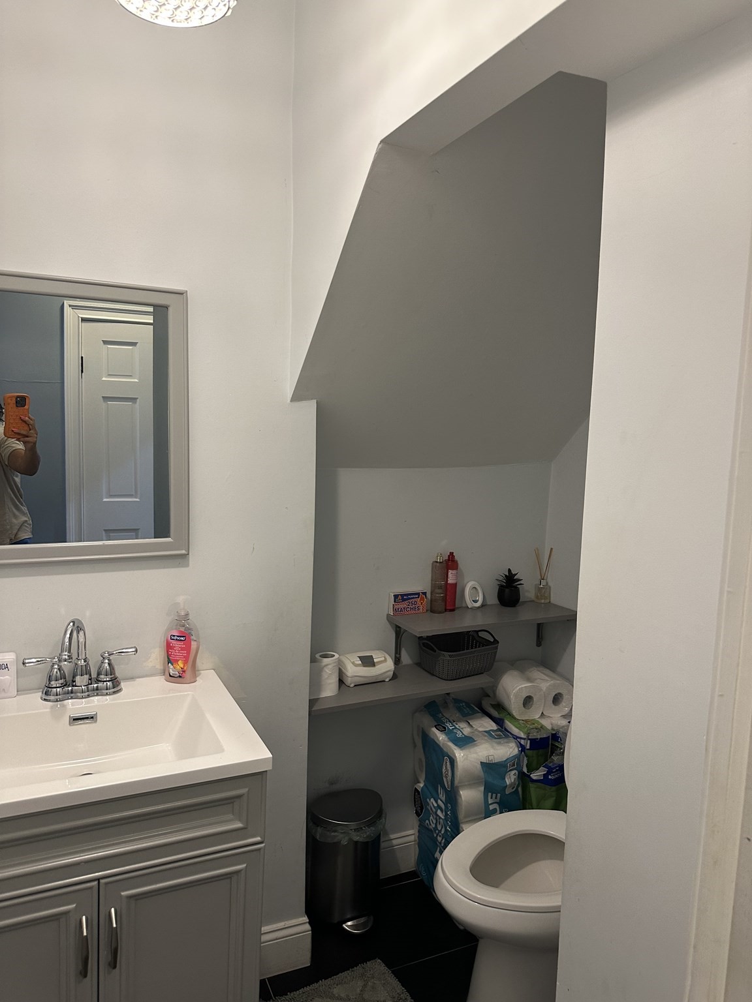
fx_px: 695
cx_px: 376
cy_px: 501
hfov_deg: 56.8
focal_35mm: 24
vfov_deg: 71.6
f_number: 1.78
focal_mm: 6.86
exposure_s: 1/60
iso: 200
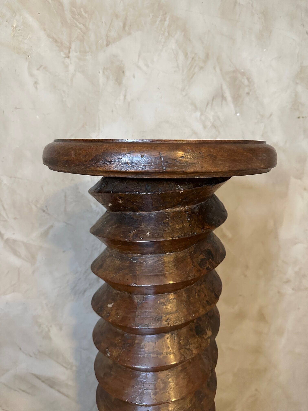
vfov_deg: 71.6
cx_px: 154
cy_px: 206
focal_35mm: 24
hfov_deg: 56.8
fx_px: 285
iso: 640
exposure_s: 1/50
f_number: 1.78
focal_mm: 6.86
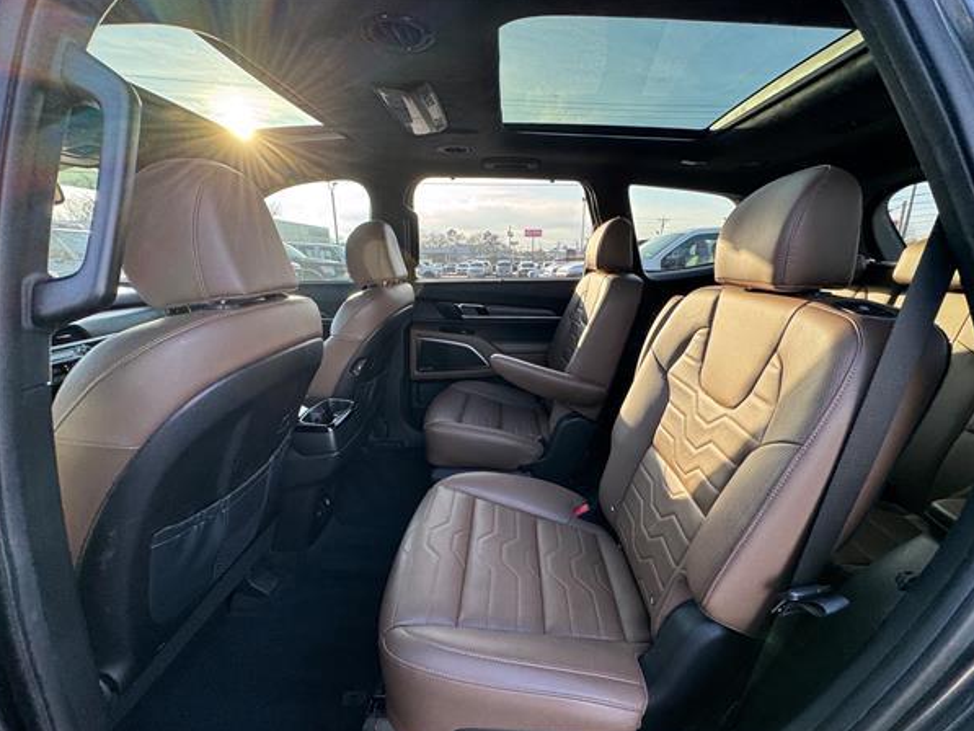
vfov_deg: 81.7
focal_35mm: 15
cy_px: 382
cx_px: 504
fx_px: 422
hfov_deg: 98.1
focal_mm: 2.22
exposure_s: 1/99
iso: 50
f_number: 2.2
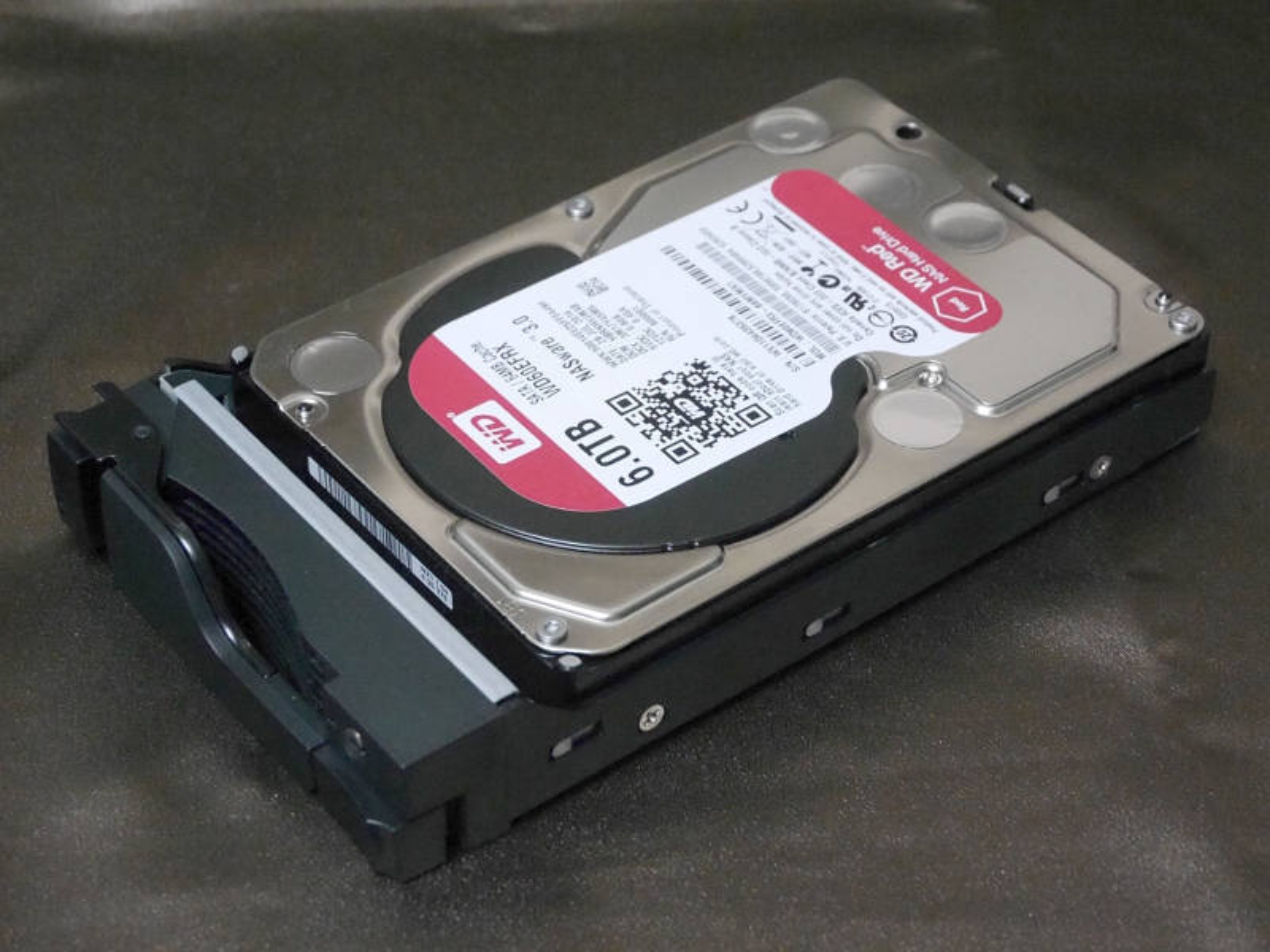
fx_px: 2642
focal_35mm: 72
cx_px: 635
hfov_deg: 27.0
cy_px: 476
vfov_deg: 20.4
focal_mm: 36
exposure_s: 1/60
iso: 3200
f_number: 5.6
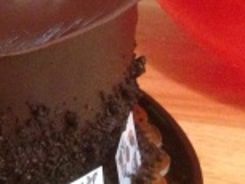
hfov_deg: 14.6
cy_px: 27
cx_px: -83
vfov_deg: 11.5
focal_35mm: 129
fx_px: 914
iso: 640
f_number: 2.4
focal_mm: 4.12
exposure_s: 1/15
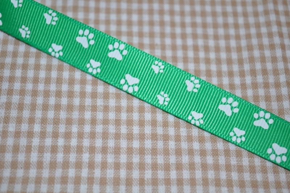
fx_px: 507
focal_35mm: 63
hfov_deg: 31.9
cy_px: 96
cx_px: 145
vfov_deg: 21.5
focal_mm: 42
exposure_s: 1/60
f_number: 5.3
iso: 200
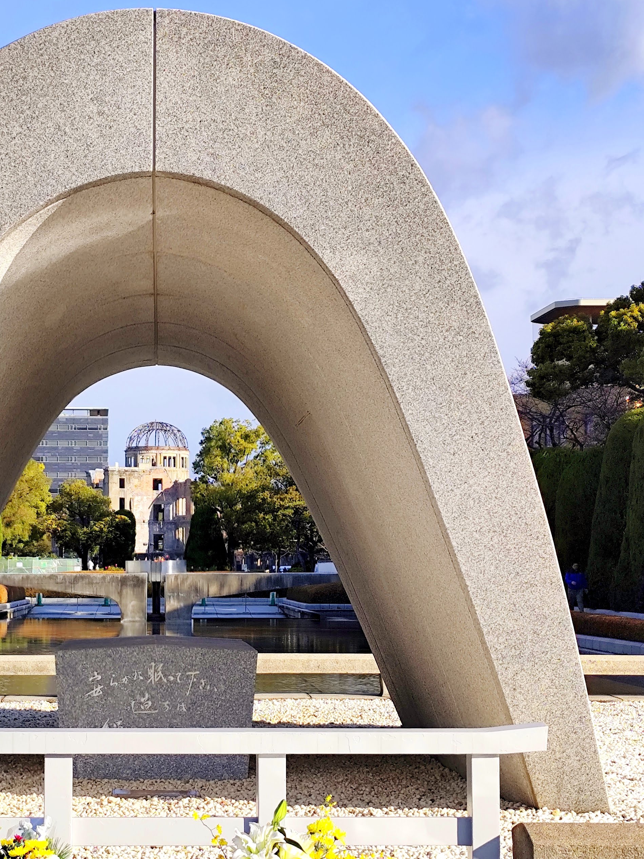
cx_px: 155
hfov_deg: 19.7
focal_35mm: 74
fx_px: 1836
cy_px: 481
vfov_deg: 26.3
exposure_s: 1/982
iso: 50
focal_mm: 6.19
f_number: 1.65
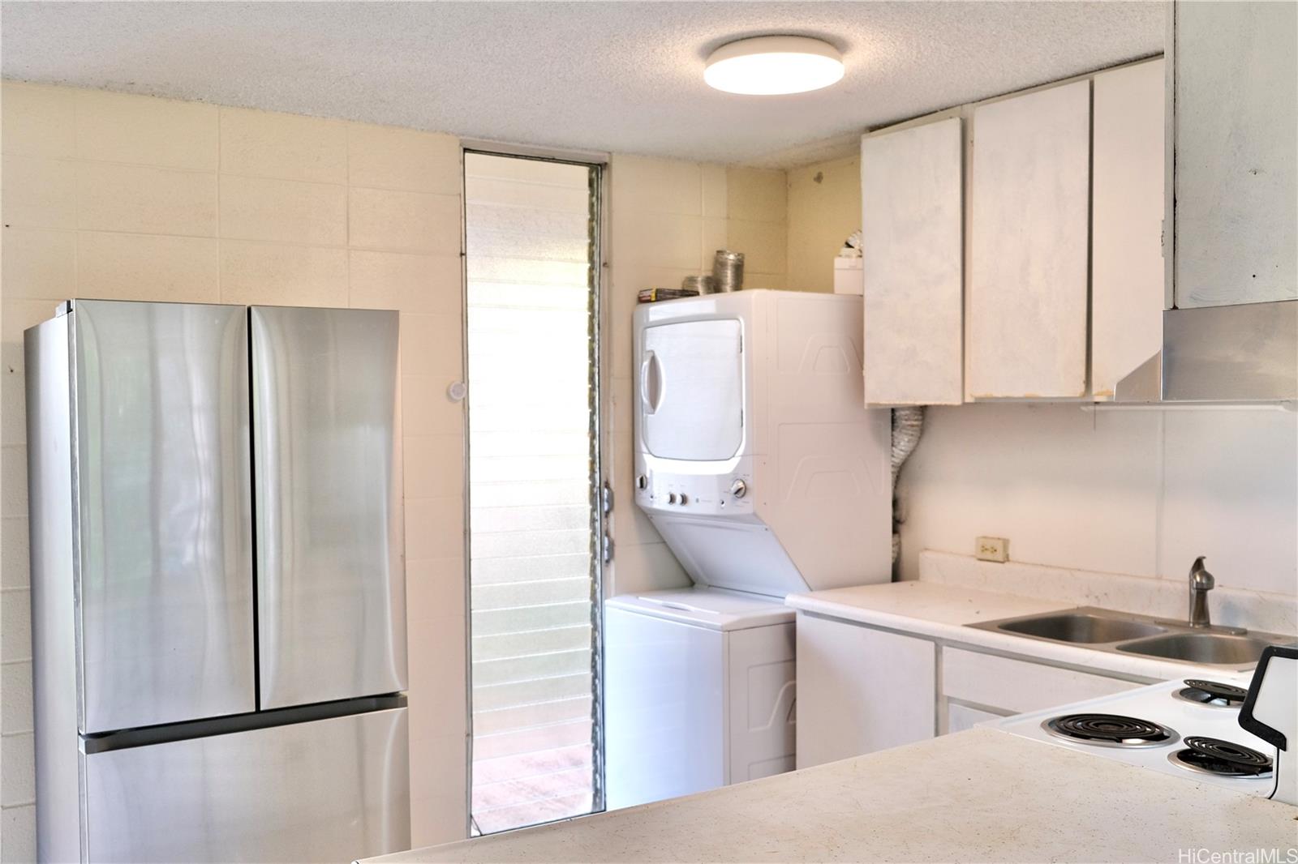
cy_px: 432
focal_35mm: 32
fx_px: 1153
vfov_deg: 41.1
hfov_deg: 58.7
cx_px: 649
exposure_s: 1/125
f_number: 3.2
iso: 800
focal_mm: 21.4
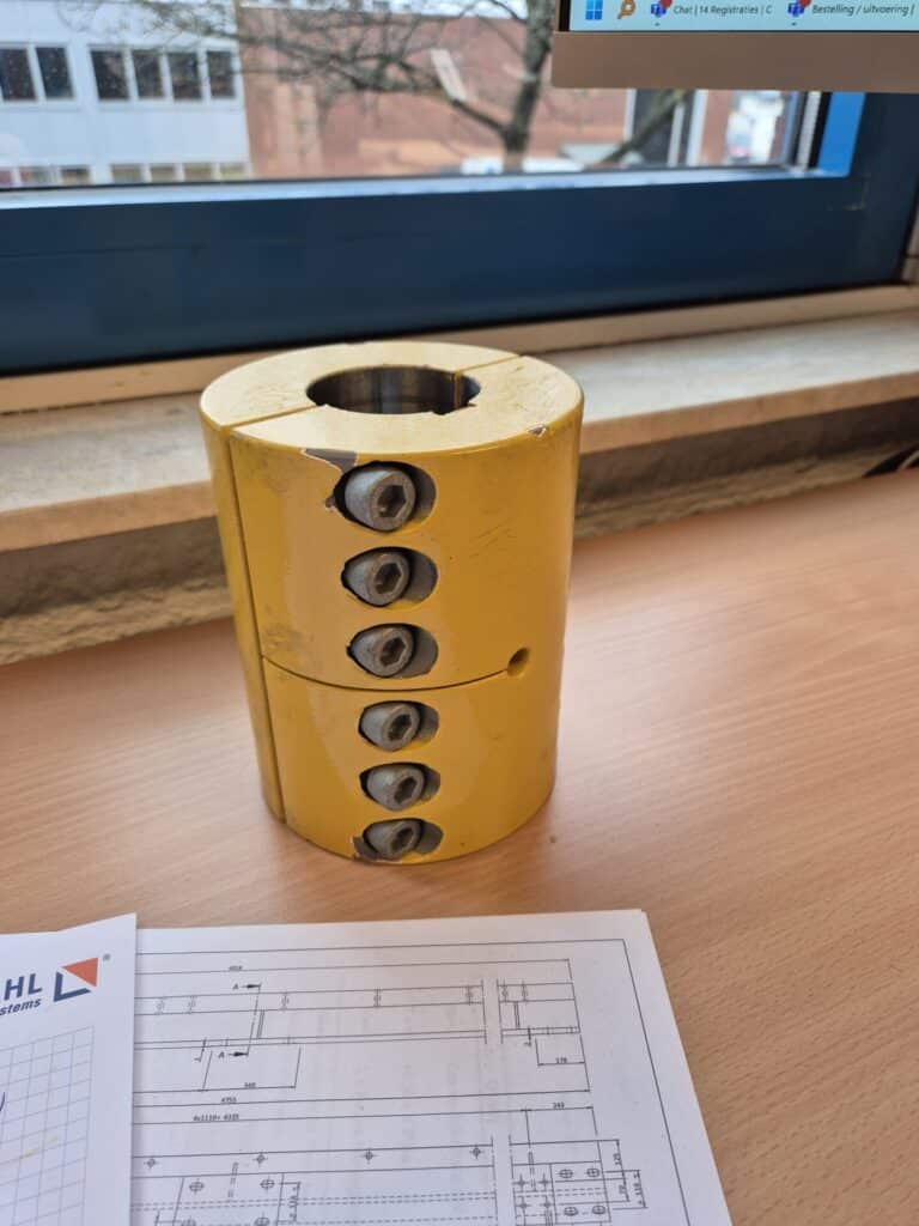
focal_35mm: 23
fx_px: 814
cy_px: 613
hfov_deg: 58.9
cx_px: 460
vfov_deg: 73.9
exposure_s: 1/100
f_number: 1.8
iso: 80
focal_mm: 5.4
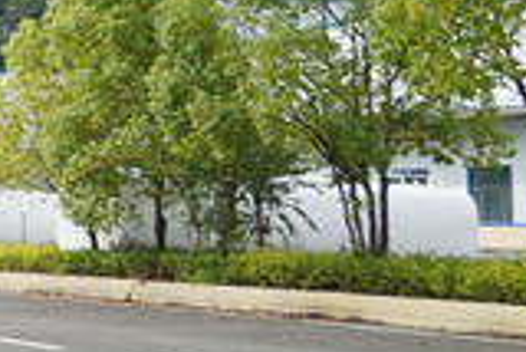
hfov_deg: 10.9
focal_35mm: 160
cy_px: 12
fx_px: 2340
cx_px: -743
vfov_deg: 8.6
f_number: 3.2
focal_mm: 32
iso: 100
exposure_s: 1/640
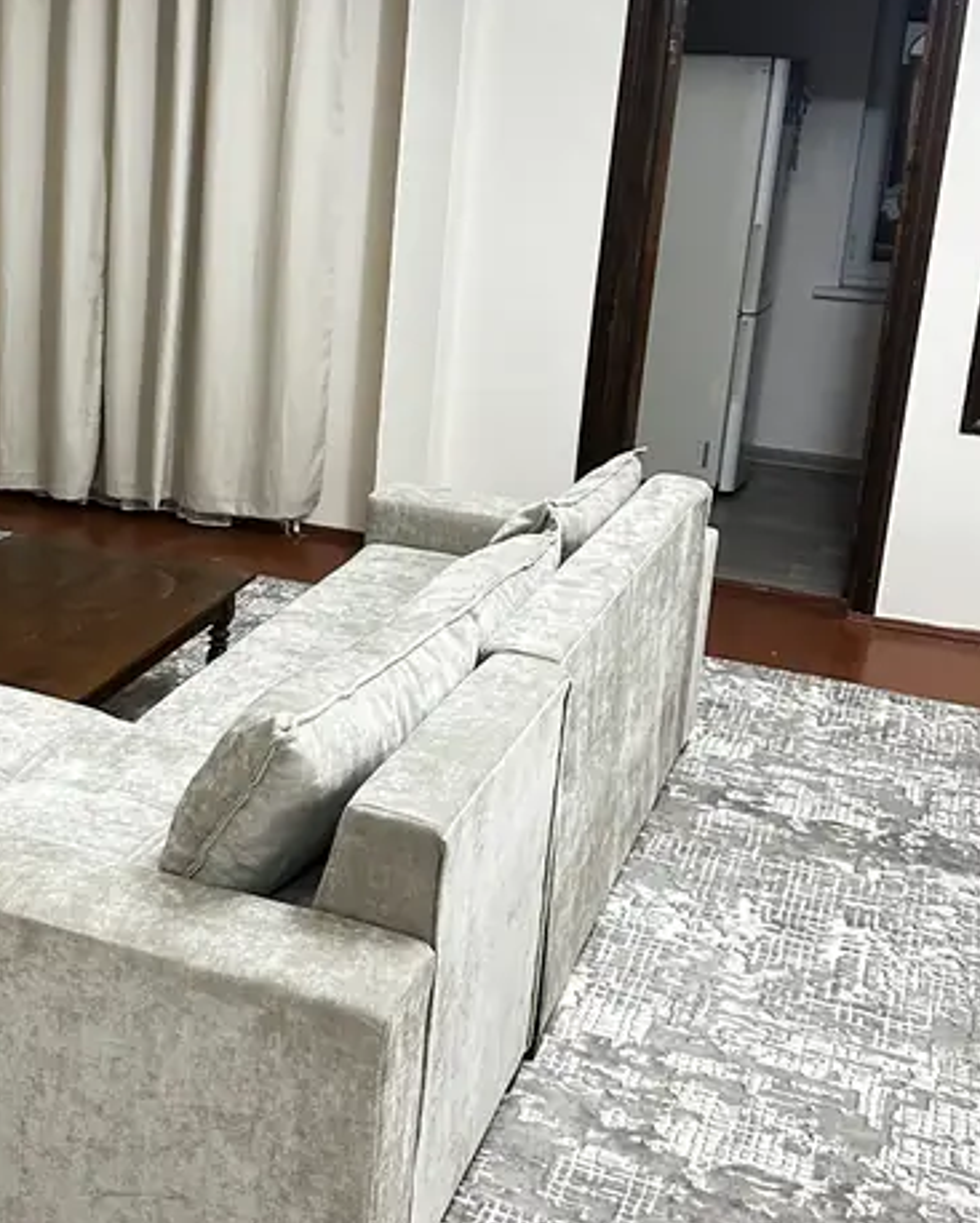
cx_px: 210
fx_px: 1666
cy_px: 507
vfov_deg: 40.2
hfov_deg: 32.0
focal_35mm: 46
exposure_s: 1/50
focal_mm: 6.86
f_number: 1.78
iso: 640
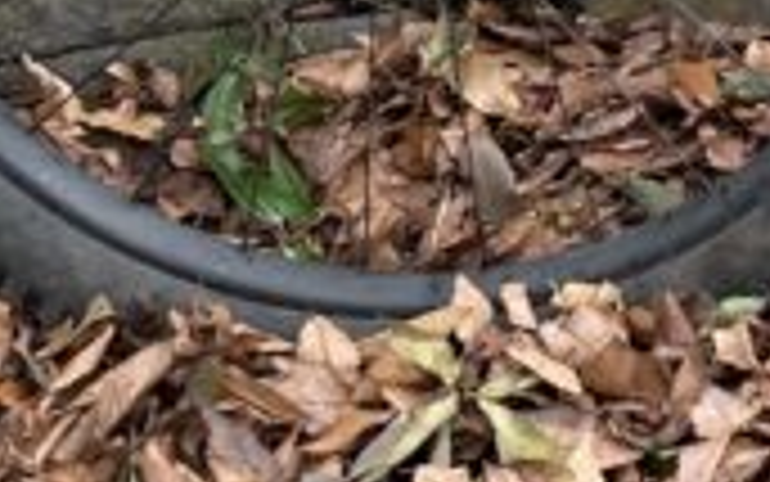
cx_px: 1436
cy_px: -662
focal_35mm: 165
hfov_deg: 11.6
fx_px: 3464
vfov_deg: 7.5
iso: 32
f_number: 1.6
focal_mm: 4.2
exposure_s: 1/147
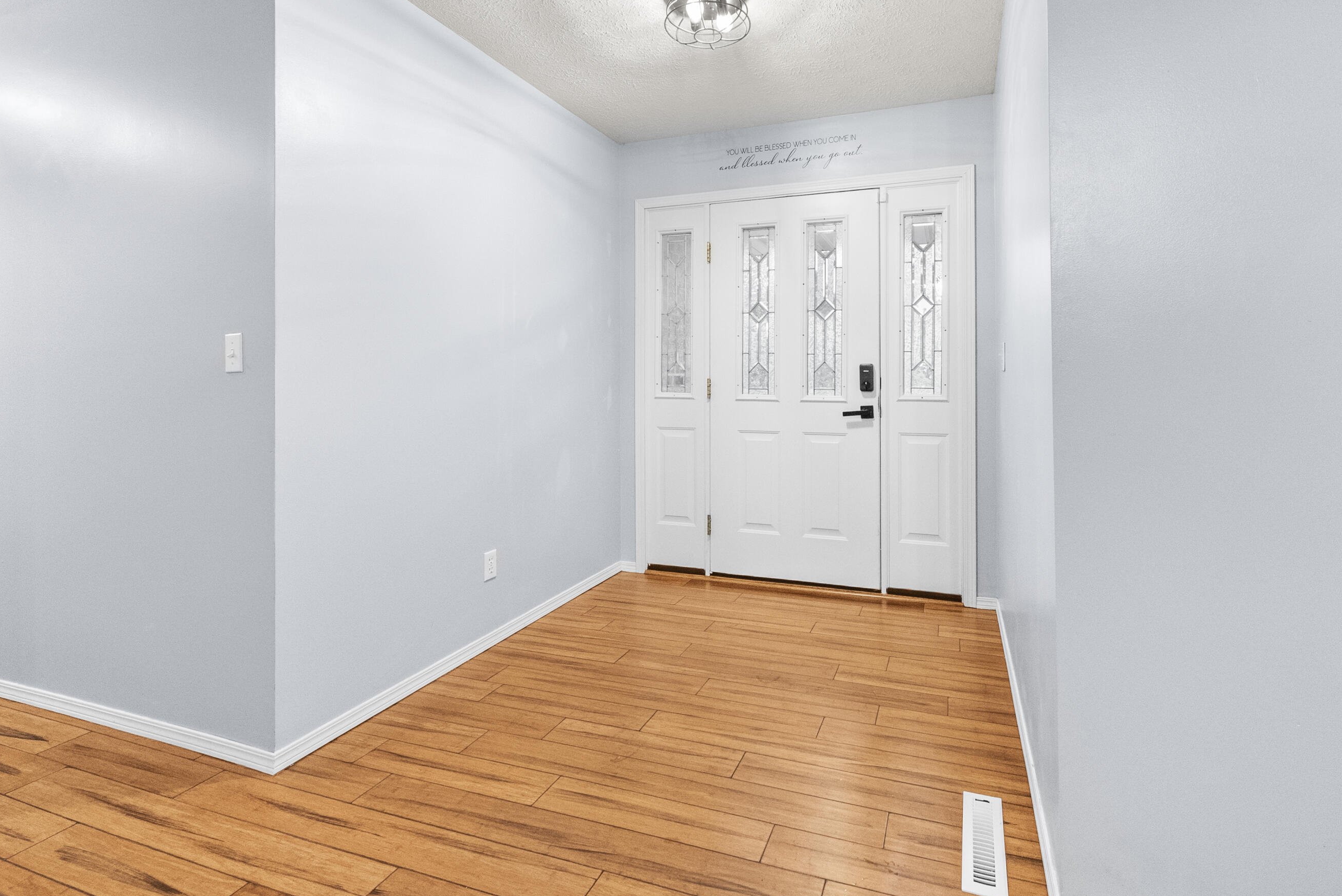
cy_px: 392
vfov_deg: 73.5
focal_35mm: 16
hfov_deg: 96.2
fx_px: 597
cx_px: 752
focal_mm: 14
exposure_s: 1/10
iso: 12800
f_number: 8
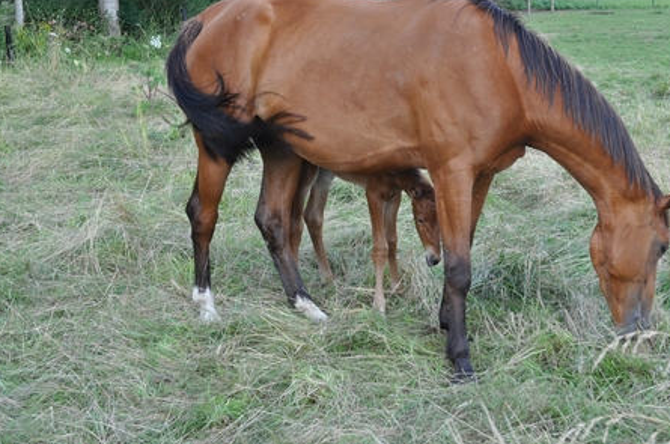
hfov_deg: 31.9
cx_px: 434
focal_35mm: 63
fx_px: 1164
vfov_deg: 21.5
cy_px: 164
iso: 400
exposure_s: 1/160
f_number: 6.3
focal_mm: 31
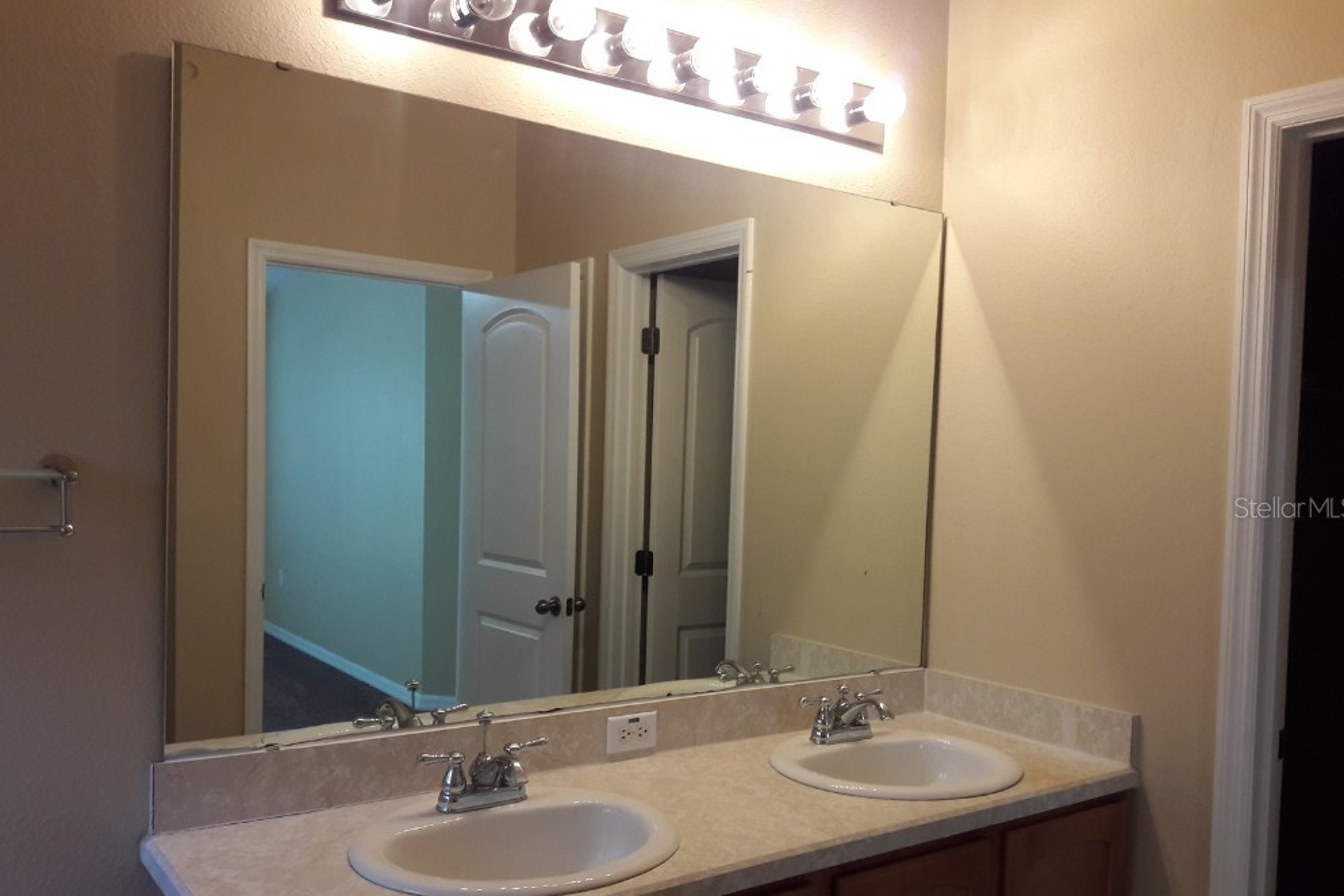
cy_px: 507
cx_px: 669
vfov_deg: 43.5
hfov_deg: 61.9
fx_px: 1120
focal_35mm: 30
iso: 100
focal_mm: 3.7
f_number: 1.9
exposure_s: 1/33
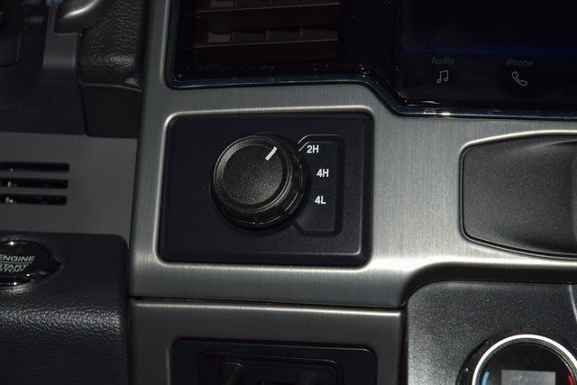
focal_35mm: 105
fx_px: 1683
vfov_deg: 13.0
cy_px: 192
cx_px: 288
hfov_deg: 19.5
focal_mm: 70
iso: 100
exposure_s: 1/125
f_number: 8
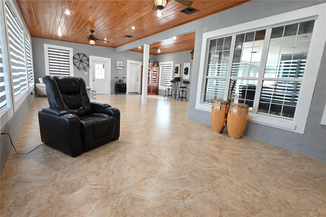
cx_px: 163
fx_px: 154
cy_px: 108
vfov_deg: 70.5
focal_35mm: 17
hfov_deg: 93.3
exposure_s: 1/13
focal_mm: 17
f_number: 9
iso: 800
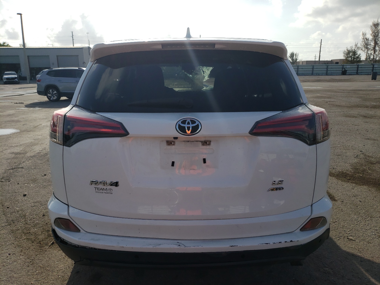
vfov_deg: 53.1
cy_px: 142
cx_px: 190
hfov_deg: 67.3
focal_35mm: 26
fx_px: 285
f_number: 1.5
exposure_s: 1/5000
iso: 50
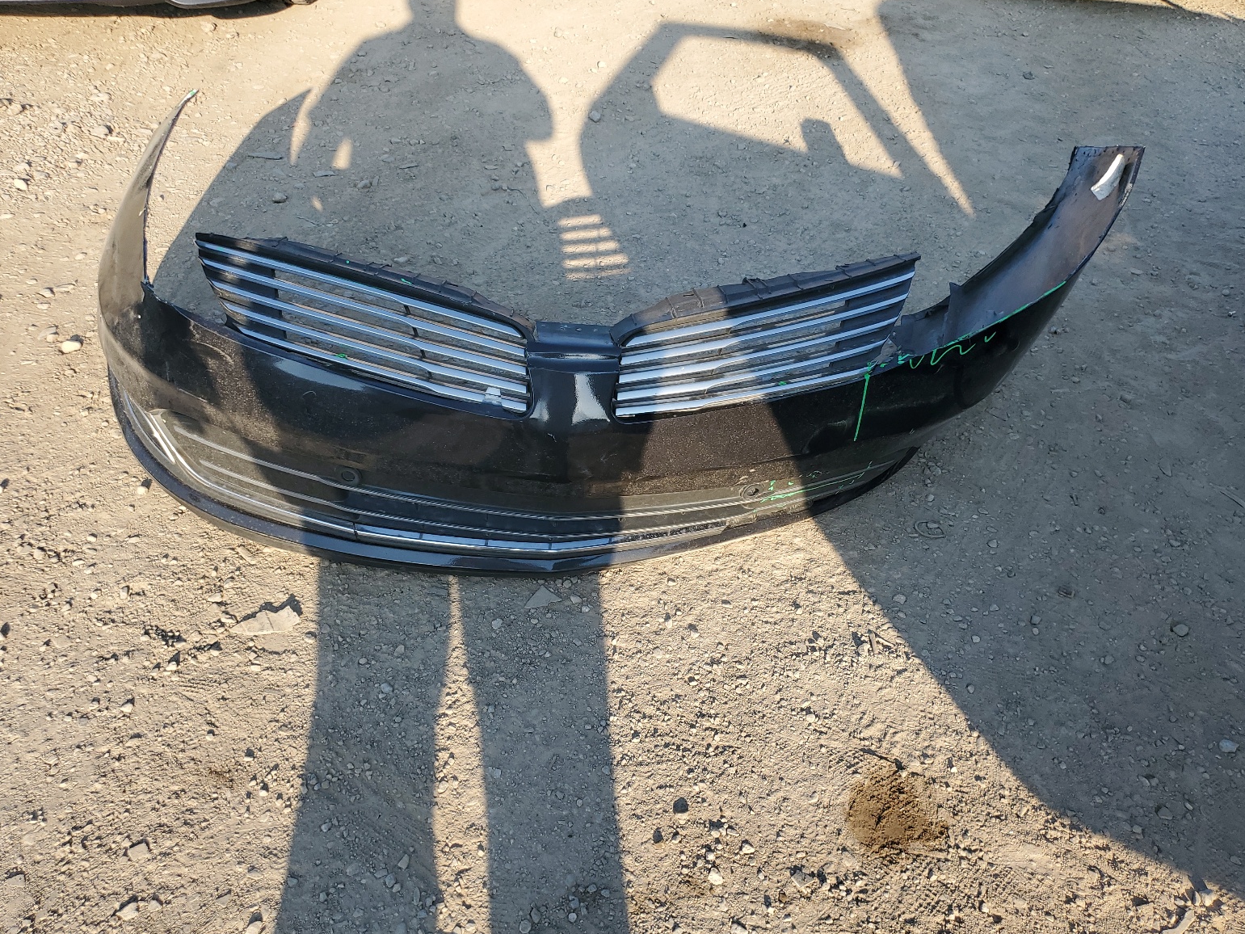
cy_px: 469
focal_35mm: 27
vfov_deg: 51.4
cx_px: 627
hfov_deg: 65.3
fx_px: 971
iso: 50
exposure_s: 1/1250
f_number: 1.5
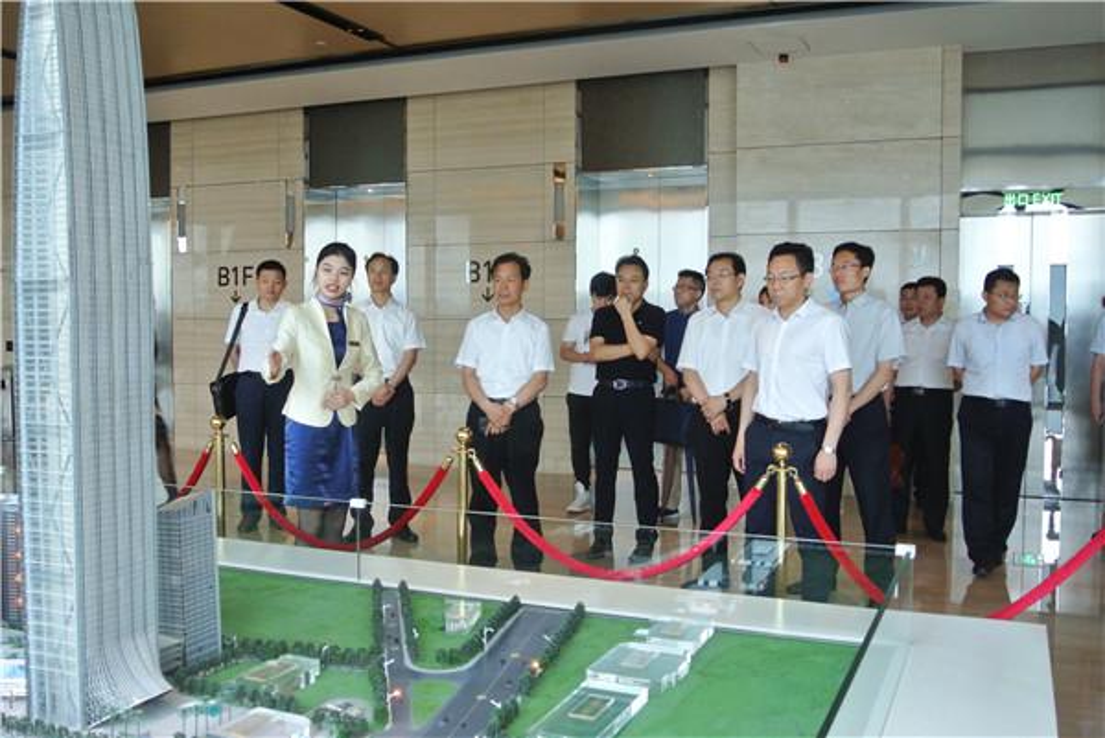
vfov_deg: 37.9
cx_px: 552
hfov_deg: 54.4
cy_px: 369
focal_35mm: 35
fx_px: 1075
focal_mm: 13.1
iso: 640
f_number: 4
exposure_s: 1/30
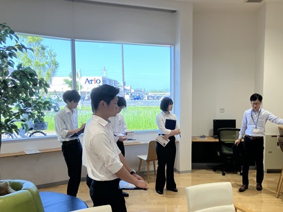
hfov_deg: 52.2
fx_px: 286
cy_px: 132
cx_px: 173
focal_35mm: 35
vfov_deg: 40.4
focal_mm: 3.99
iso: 25
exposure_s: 1/161
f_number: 1.8
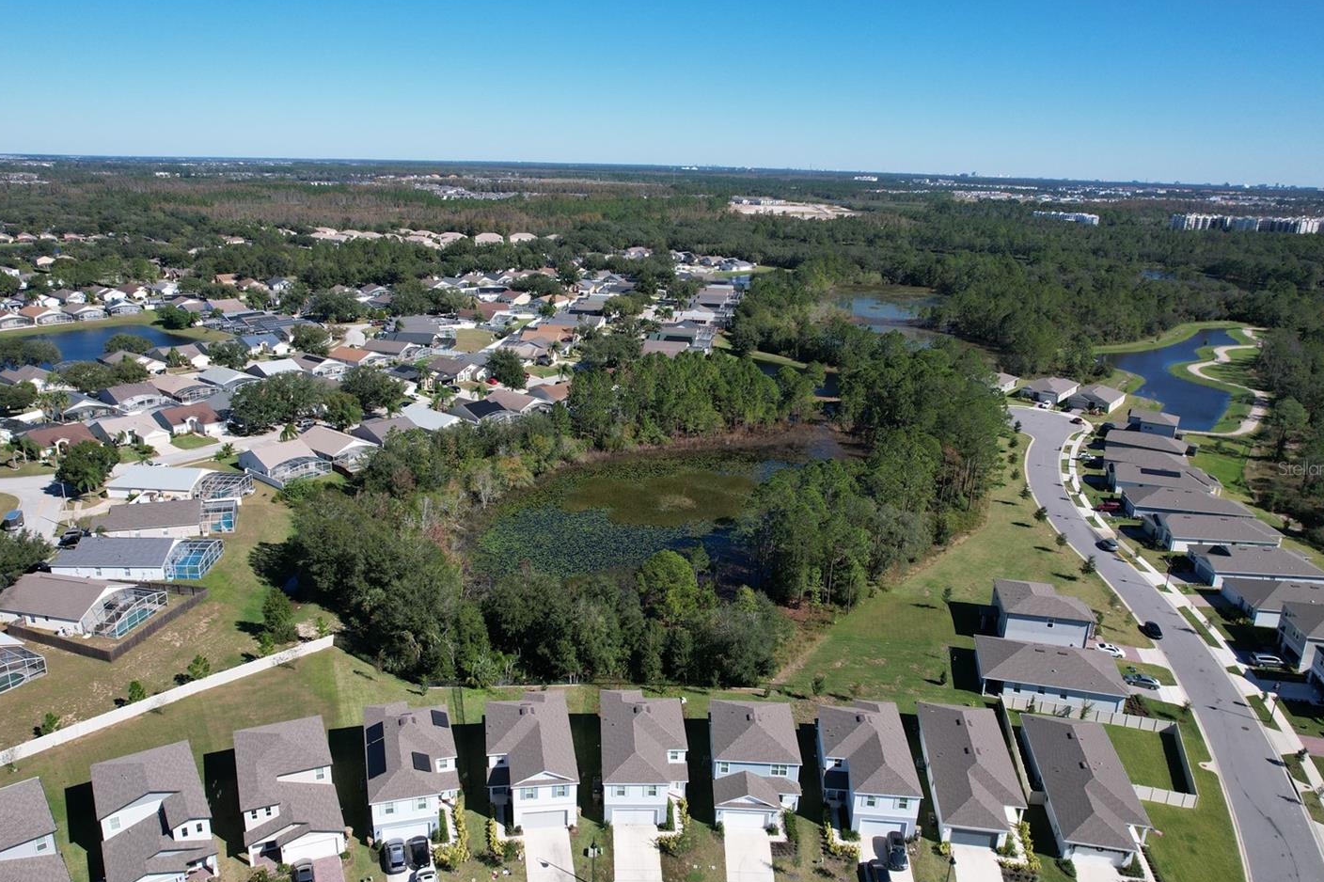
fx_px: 919
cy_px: 468
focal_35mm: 25
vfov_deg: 51.2
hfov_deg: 71.4
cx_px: 609
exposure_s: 1/2500
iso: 130
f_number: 2.8
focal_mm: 8.38
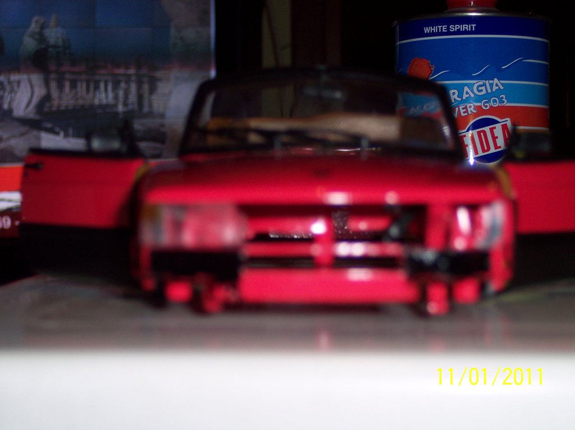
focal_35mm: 76
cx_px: 288
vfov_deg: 19.4
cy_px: 215
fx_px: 1262
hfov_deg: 25.7
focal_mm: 16
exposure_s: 1/45
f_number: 3.8
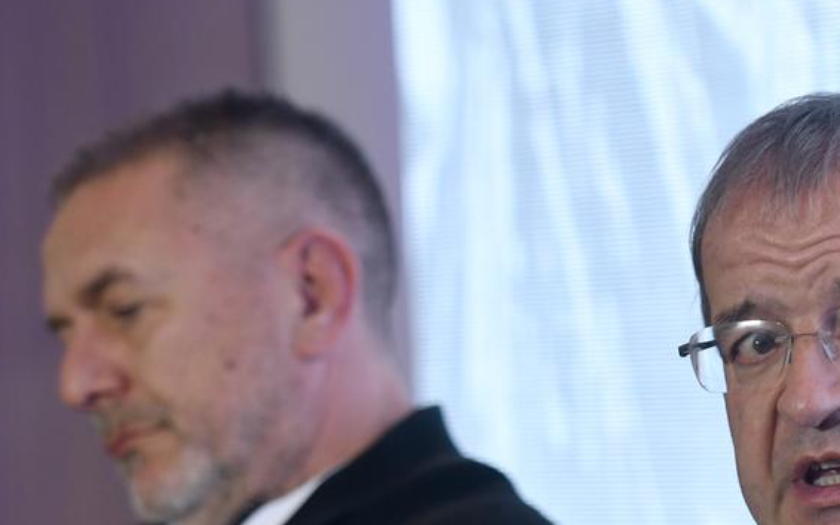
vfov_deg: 3.6
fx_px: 8243
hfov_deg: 5.8
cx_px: 953
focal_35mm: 360
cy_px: 656
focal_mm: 125
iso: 500
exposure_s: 1/400
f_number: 2.8
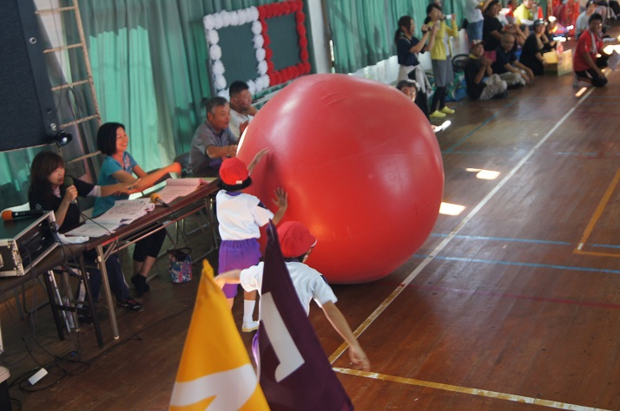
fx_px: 722
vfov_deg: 31.8
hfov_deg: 46.5
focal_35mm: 42
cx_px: 310
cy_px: 206
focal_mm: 28
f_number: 4.5
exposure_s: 1/50
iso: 400
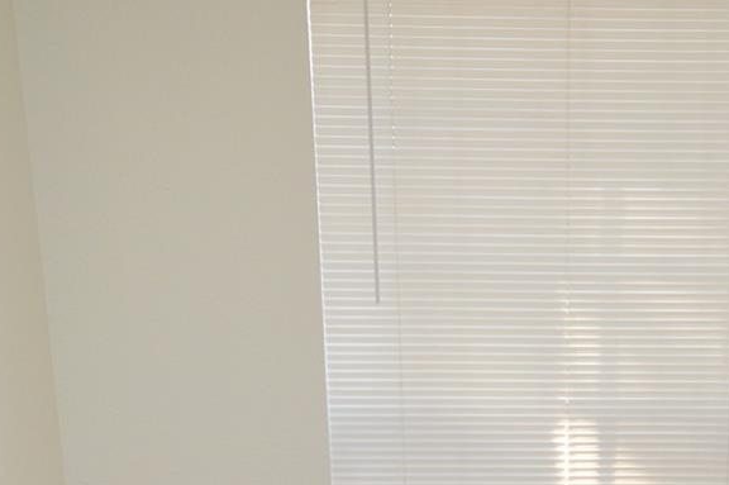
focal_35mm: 50
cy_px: 521
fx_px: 1012
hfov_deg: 38.3
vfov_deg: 25.2
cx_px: 575
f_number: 4
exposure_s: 1/60
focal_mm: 12
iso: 400
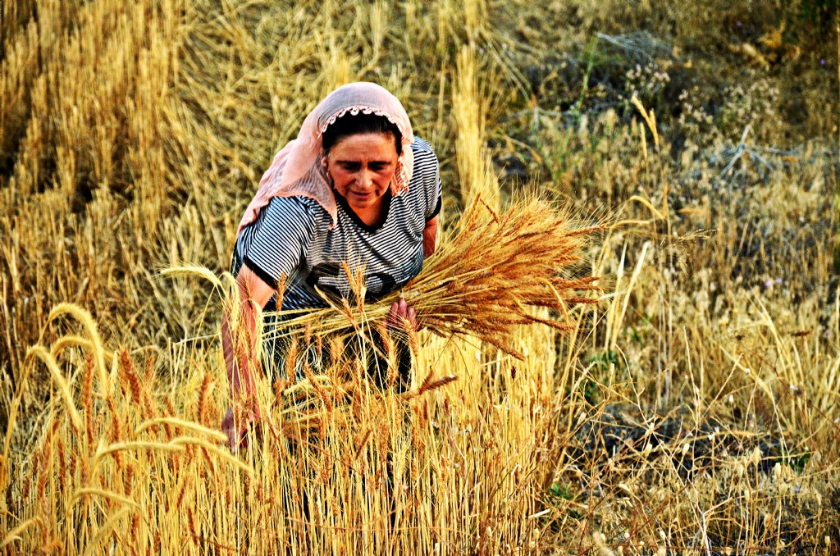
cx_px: 420
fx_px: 3667
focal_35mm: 158
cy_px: 278
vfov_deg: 8.7
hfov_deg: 13.1
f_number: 5.6
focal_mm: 105
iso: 560
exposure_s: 1/100
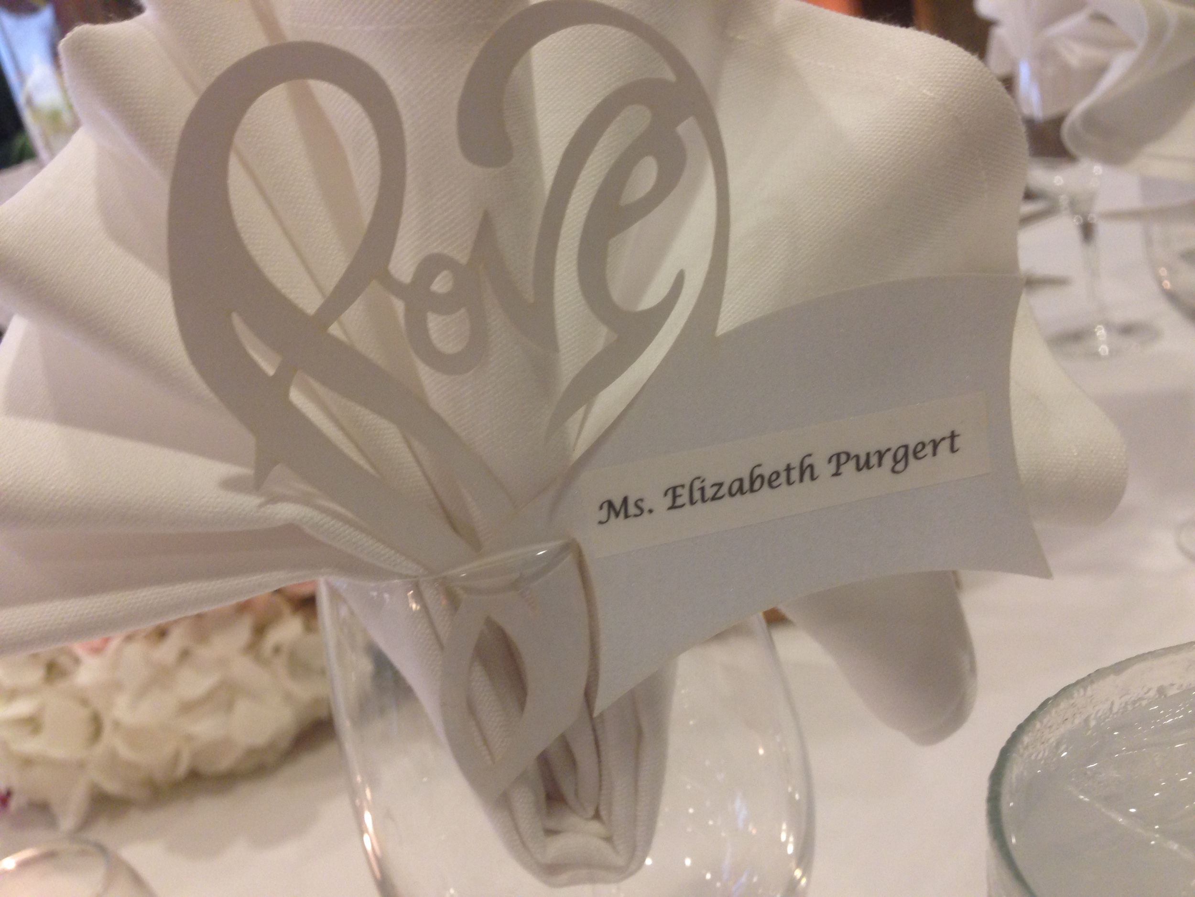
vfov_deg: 42.9
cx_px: 598
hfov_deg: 55.4
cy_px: 448
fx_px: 1139
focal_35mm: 33
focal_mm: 4.12
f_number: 2.4
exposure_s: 1/20
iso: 100
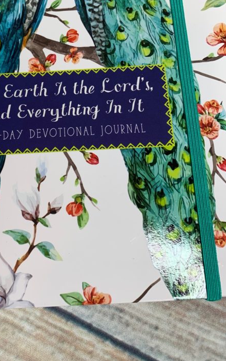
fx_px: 394
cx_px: 51
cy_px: 102
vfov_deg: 47.9
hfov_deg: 31.3
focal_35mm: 40
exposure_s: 1/120
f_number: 1.8
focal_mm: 4.25
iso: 32
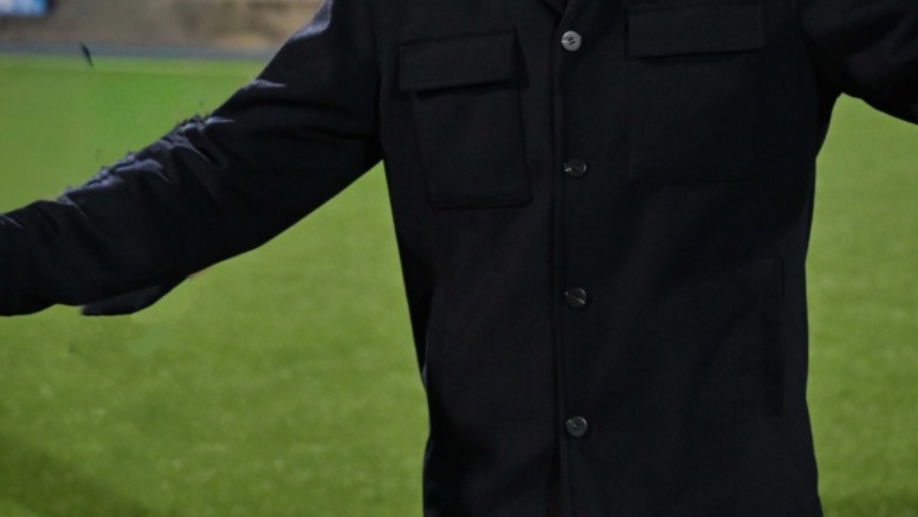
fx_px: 2654
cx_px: 565
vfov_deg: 11.1
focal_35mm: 109
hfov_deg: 19.6
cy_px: 85
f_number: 3.2
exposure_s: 1/1250
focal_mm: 53
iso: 2000
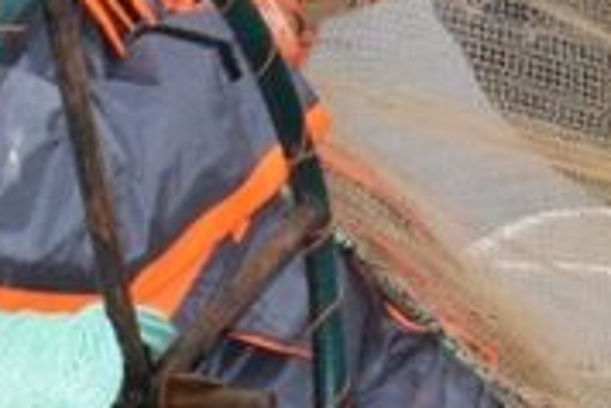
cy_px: -218
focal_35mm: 200
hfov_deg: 10.2
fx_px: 3400
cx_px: 662
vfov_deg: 6.8
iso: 3200
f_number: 29
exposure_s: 1/200
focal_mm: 31
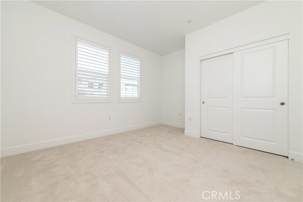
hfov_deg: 104.3
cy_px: 101
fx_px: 118
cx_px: 152
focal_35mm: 14
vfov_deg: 81.1
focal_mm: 14
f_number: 5
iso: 200
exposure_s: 1/100
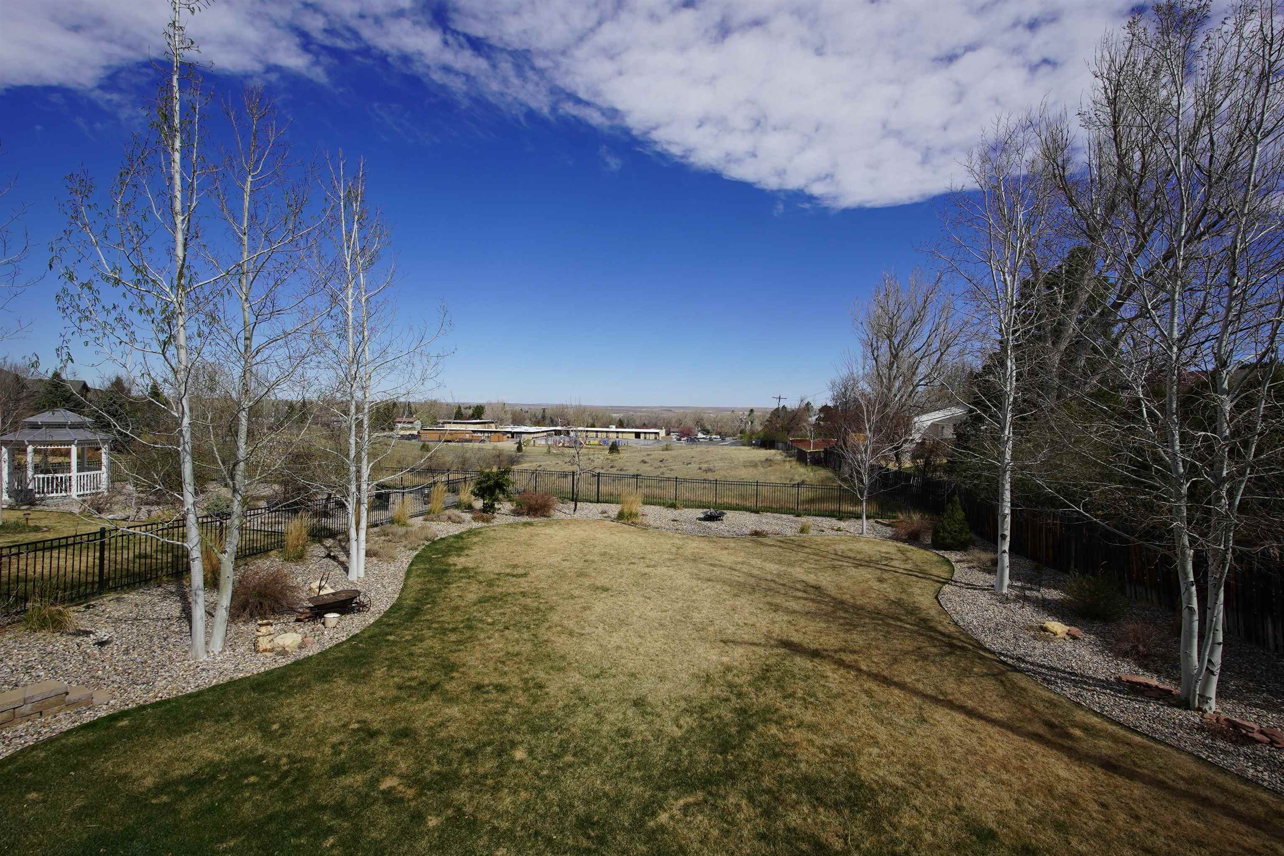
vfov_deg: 73.7
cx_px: 642
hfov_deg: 96.7
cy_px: 428
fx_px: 571
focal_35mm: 16
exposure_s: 1/250
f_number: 10
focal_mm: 11
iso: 100
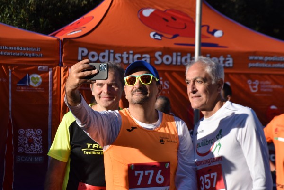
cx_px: 142
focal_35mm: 112
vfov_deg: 12.2
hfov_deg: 18.2
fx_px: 887
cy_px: 95
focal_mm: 75
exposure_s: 1/800
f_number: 9
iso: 320
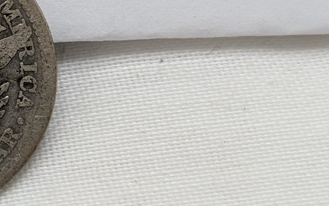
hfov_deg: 16.3
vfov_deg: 10.6
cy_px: 102
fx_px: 1103
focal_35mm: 123
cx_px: -57
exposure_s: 1/228
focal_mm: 6.9
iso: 29
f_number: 1.68
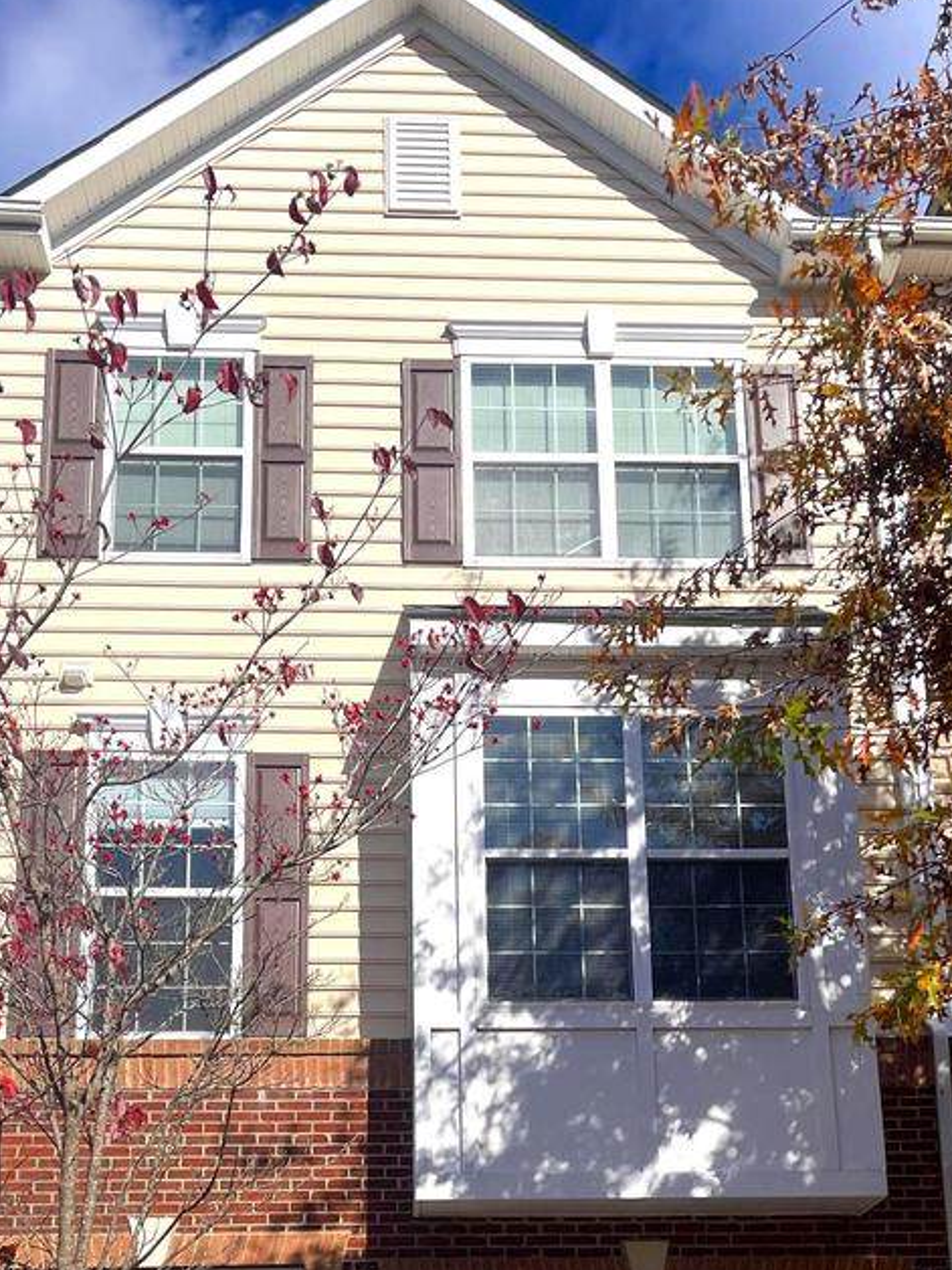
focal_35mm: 43
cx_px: 493
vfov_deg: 41.3
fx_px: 1577
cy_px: 1078
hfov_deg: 33.6
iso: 32
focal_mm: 5.1
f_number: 1.6
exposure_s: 1/4902
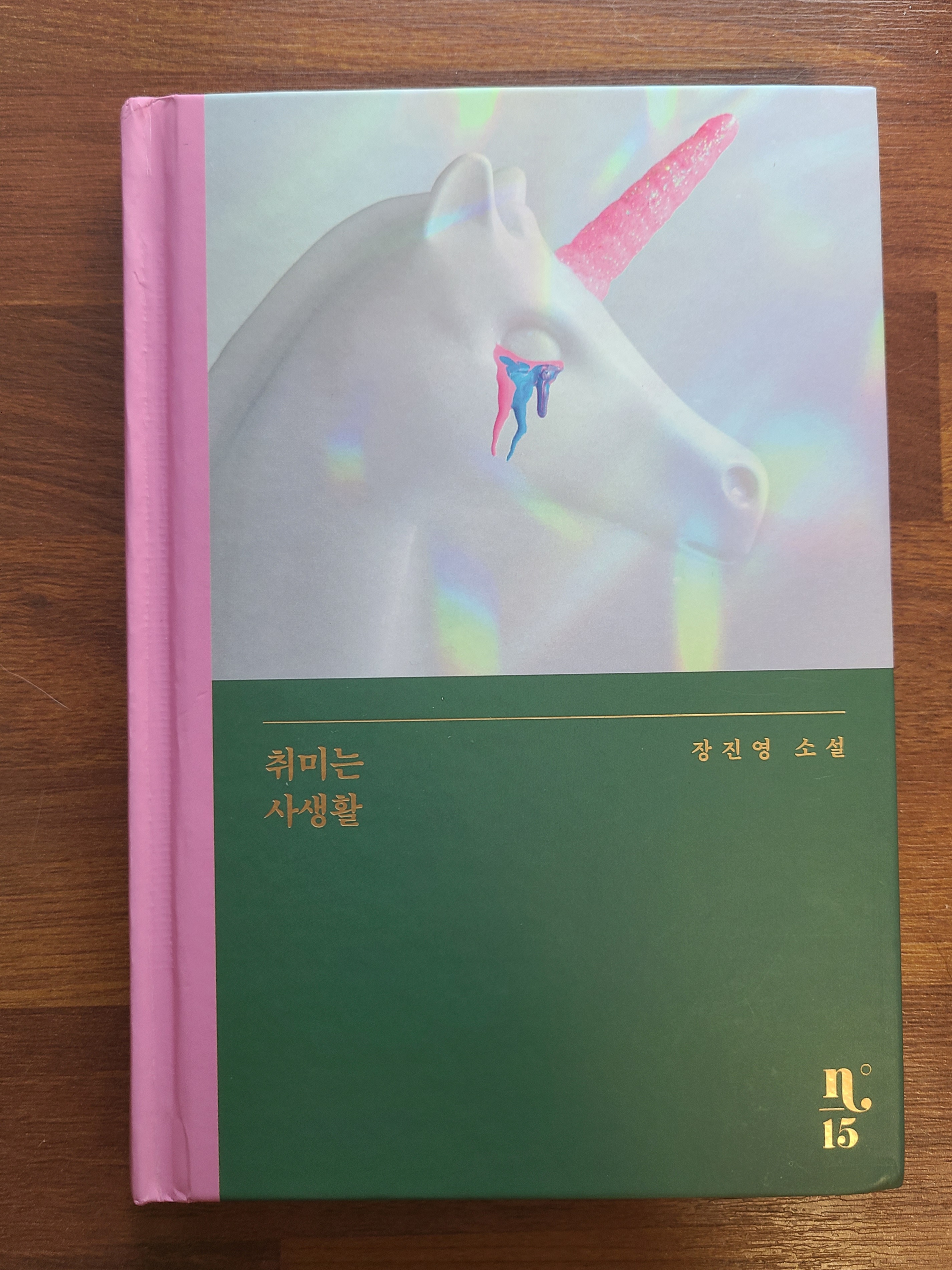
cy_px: 635
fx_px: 953
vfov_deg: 67.3
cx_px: 476
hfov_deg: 53.1
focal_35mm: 26
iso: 100
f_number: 1.8
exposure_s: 1/60.2
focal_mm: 5.4
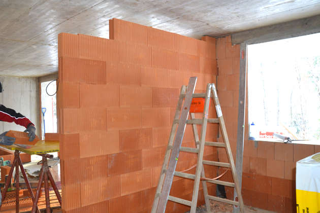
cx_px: 160
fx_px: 240
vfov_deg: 47.9
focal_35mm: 27
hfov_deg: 67.4
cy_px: 106
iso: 800
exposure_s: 1/100
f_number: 5
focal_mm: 18
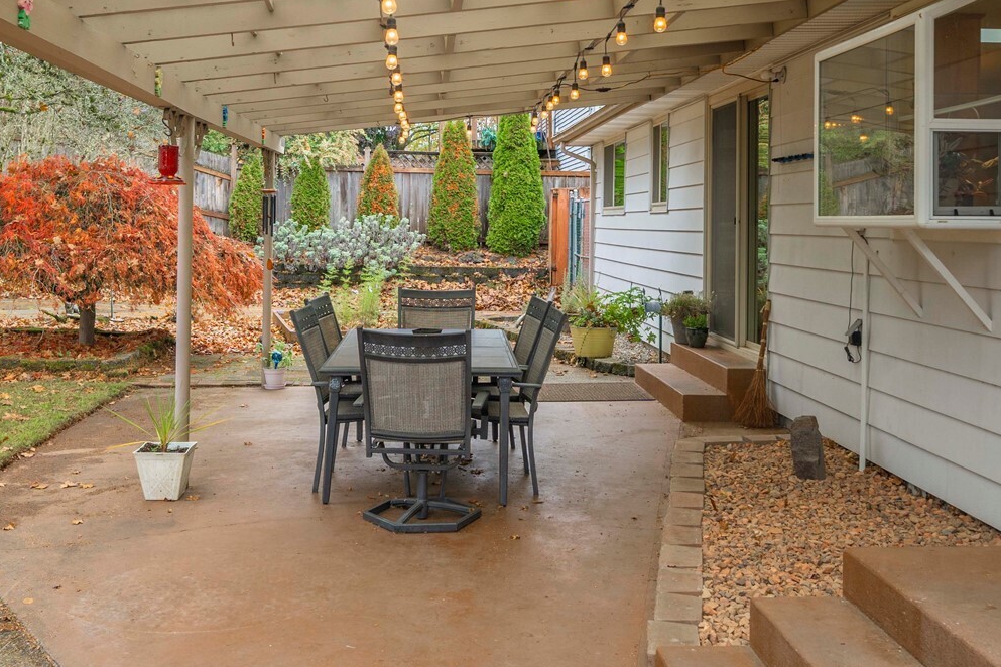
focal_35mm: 41
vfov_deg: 32.4
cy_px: 239
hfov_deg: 47.3
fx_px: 1140
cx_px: 429
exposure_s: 1/30
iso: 320
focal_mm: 24
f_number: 8
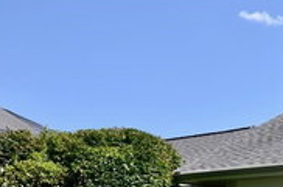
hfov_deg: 26.2
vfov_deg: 19.6
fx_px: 527
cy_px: 175
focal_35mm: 67
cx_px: 355
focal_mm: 17
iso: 200
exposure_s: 1/400
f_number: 11
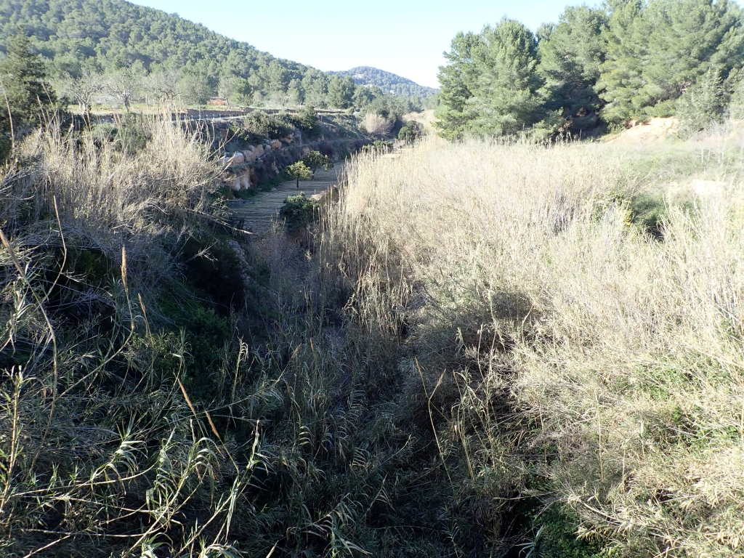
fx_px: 537
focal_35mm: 25
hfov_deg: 69.4
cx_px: 372
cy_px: 279
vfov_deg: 54.9
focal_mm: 4.5
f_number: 2.8
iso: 100
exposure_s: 1/320
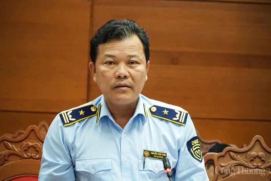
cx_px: 136
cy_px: 90
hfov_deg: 13.1
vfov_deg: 8.7
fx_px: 1182
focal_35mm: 157
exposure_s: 1/200
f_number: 4
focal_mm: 105
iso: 6400
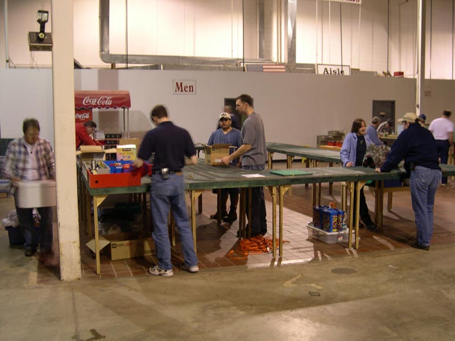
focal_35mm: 38
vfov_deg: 37.7
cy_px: 170
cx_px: 228
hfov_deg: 49.0
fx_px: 499
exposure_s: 1/5
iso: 135
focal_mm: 8
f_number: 2.8
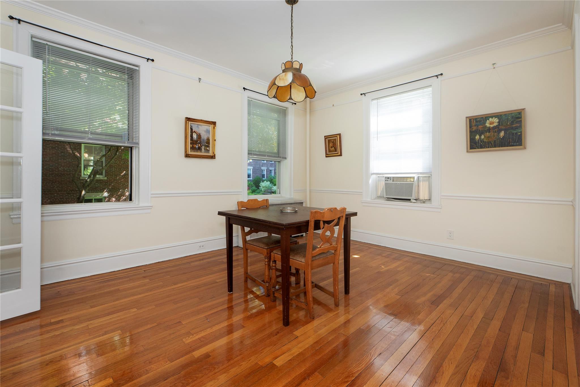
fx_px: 258
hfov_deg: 96.7
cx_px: 290
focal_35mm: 16
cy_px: 194
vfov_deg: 73.8
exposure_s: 1/30
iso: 320
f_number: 10
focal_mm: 16
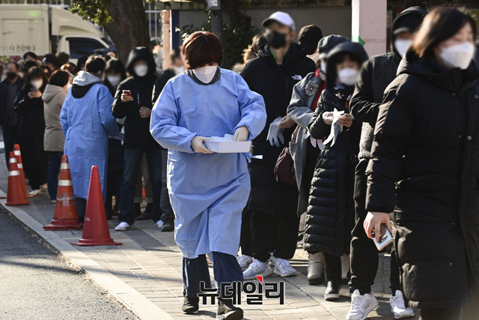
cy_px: 160
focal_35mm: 135
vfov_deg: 10.2
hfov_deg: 15.2
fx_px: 1797
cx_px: 240
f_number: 7.1
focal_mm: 135
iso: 400
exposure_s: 1/320
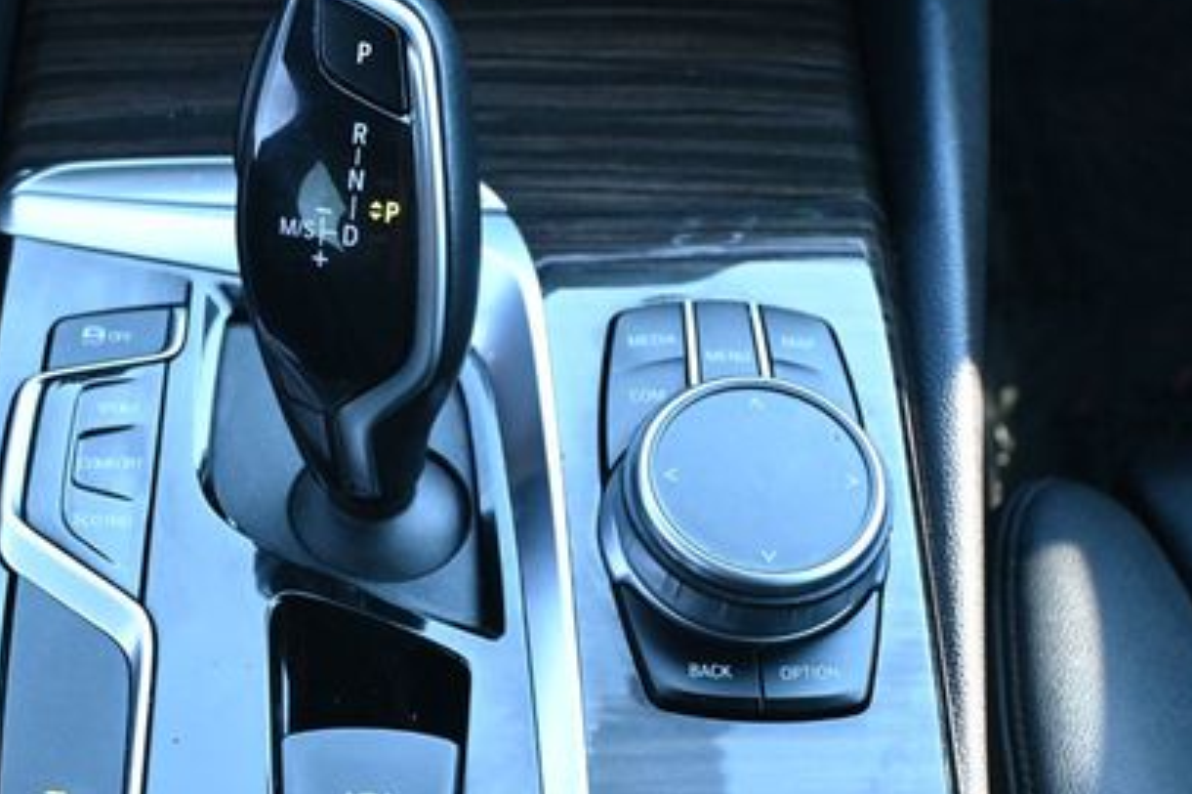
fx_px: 2574
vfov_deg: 17.5
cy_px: 437
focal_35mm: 78
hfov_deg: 26.0
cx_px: 425
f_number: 5
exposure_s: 1/125
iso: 2800
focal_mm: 33
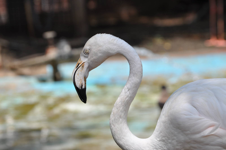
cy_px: 75
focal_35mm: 188
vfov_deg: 7.3
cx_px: 113
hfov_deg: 11.0
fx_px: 1176
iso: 200
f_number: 6.3
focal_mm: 125
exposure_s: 1/640
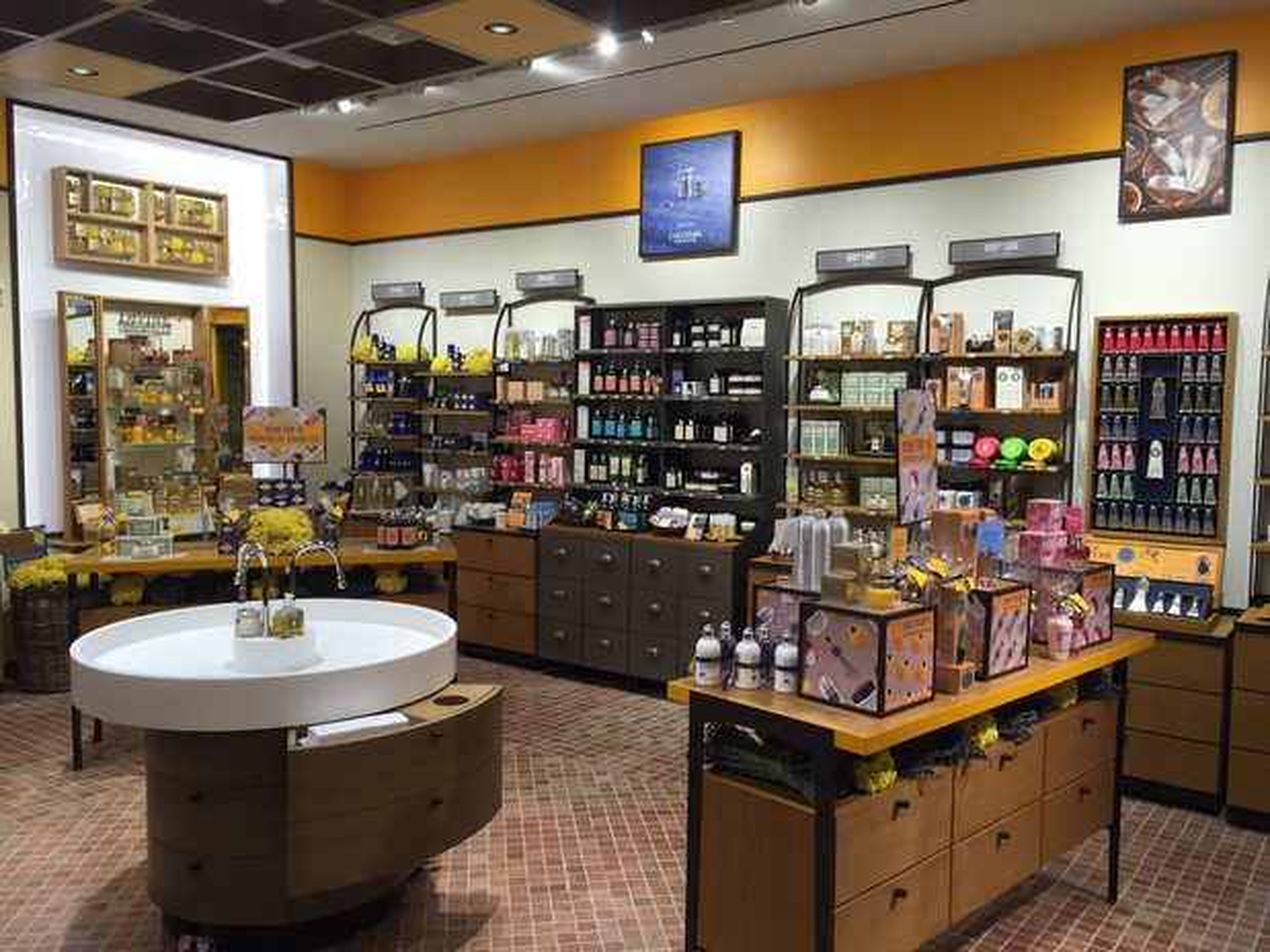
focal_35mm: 29
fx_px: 1064
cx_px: 635
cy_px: 476
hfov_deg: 61.7
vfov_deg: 48.2
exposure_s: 1/60
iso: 32
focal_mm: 4.15
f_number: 2.2
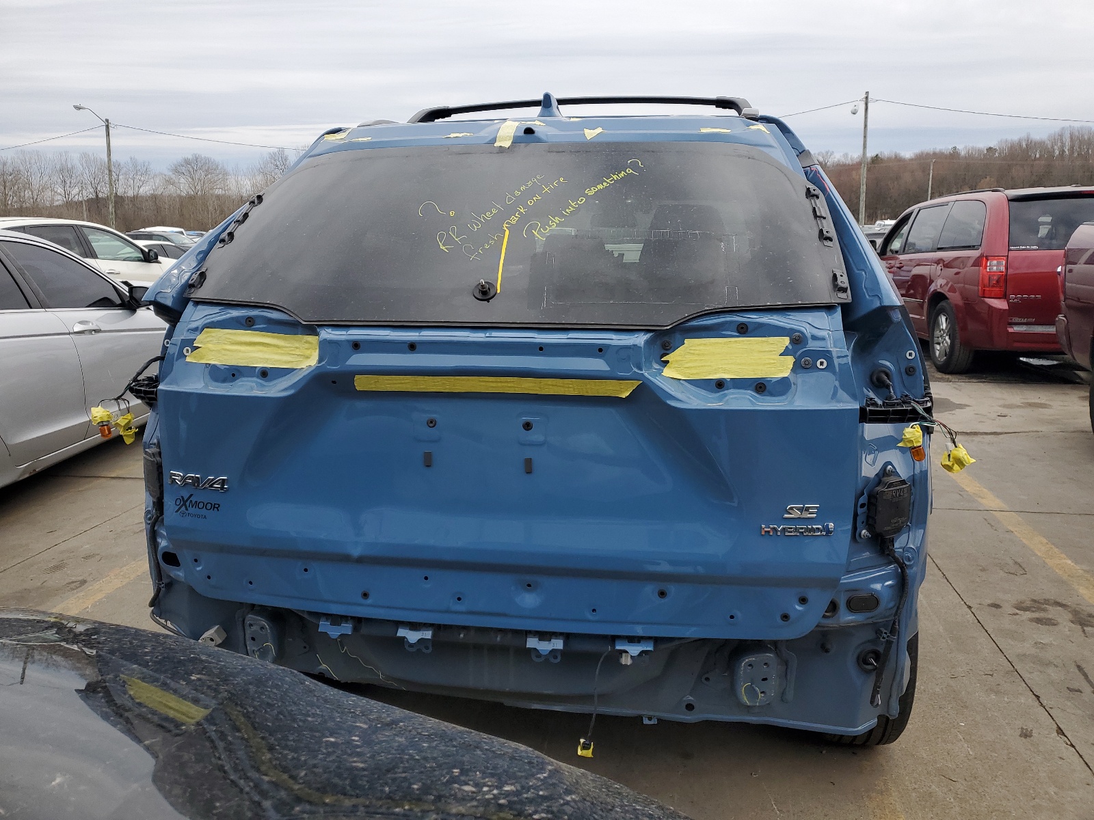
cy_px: 410
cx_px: 547
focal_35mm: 26
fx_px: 822
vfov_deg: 53.1
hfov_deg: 67.3
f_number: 1.5
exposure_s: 1/1667
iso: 50
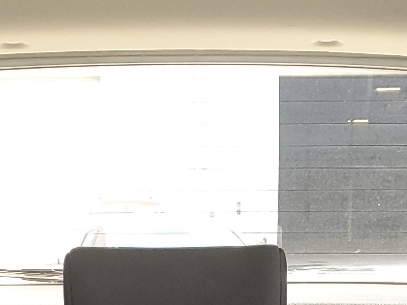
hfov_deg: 19.8
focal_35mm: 99
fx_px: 1164
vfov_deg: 13.7
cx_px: 162
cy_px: 500
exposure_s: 1/120
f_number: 1.5
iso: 71
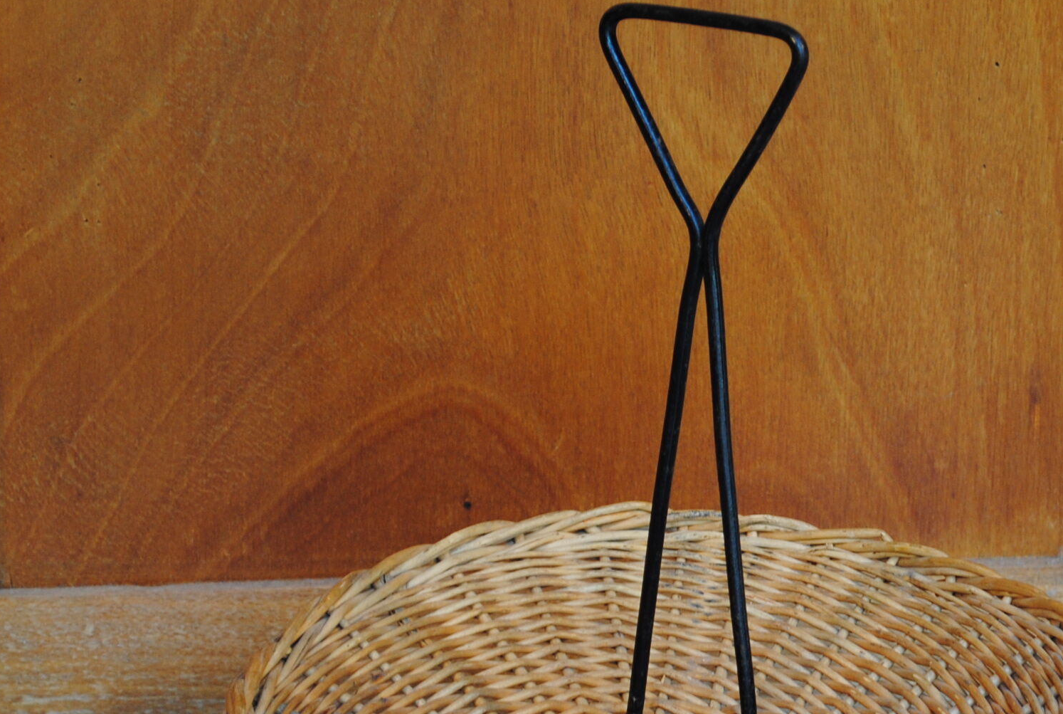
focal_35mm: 160
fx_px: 4733
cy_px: 563
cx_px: 736
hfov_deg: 12.8
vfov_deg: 8.6
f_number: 5.6
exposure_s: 1/30
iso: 200
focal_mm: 55
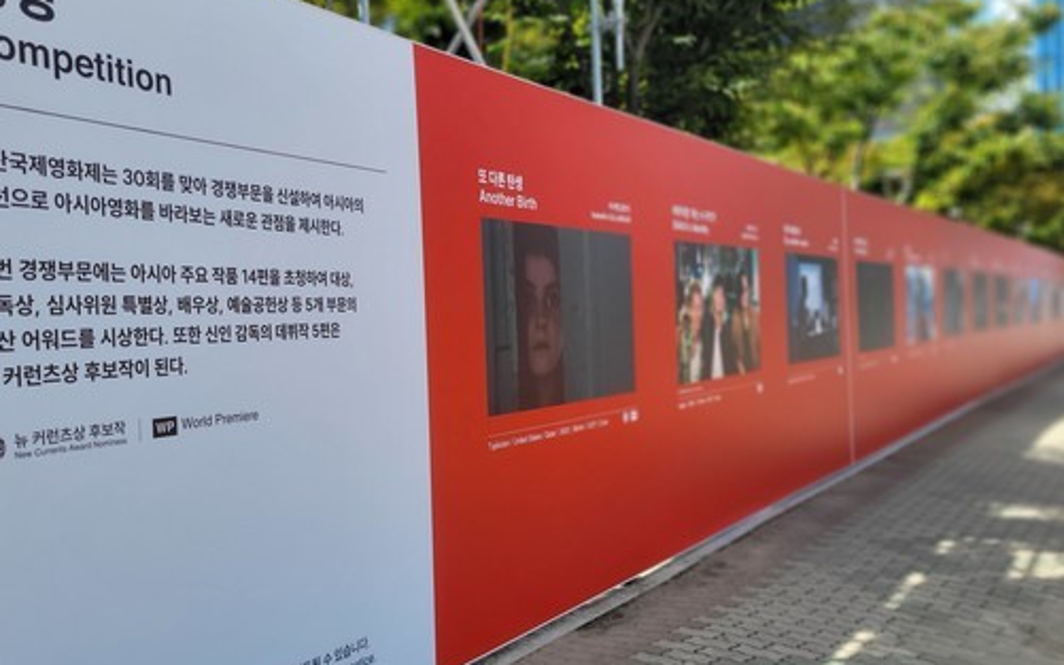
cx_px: 450
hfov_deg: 57.9
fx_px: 957
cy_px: 348
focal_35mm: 33
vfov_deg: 38.3
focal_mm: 5.4
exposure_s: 1/1070
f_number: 1.8
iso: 40
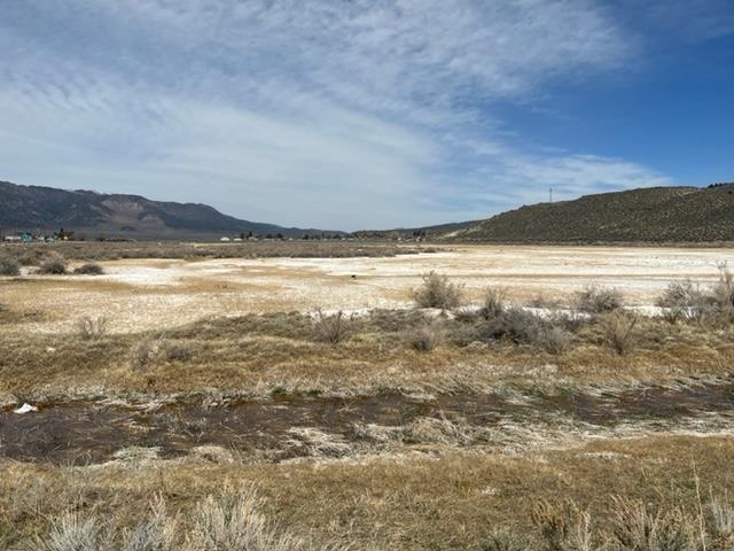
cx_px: 367
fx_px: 551
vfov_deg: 53.1
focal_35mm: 26
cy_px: 276
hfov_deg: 67.3
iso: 50
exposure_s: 1/9434
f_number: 1.5
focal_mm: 5.7
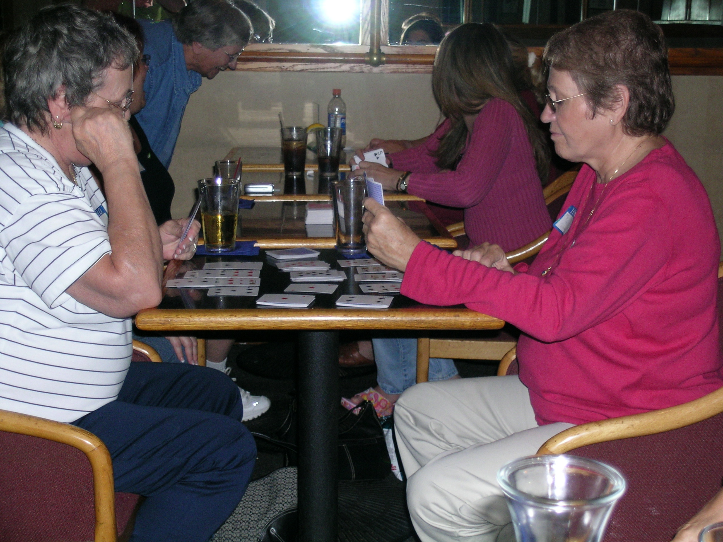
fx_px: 1274
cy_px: 271
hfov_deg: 31.7
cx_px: 362
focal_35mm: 61
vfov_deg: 24.0
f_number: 3.7
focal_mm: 12.6
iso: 113
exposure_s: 1/121
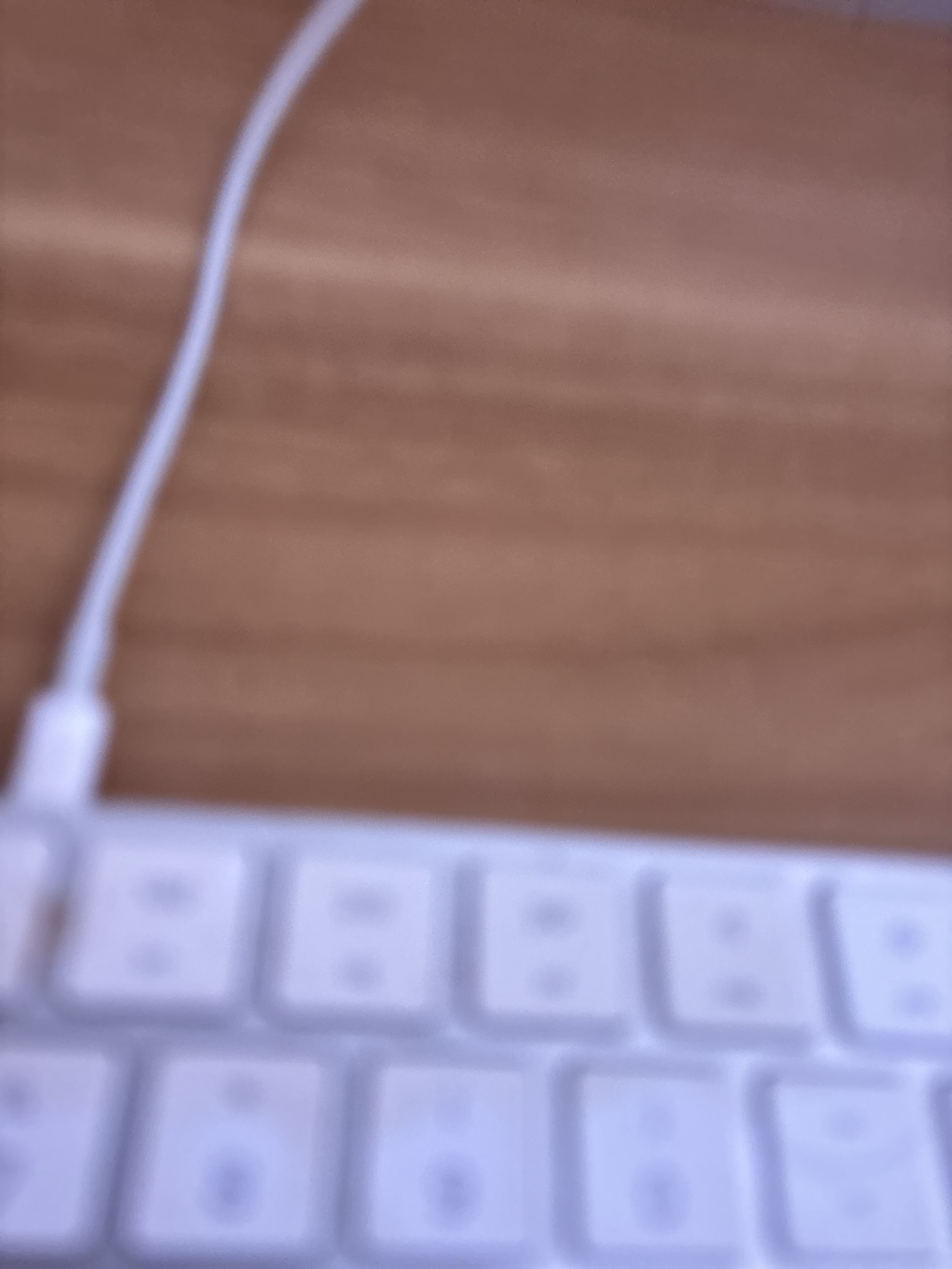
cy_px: 634
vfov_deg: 67.3
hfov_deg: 53.1
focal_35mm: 26
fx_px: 953
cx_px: 476
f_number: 1.6
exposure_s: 1/30
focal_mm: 5.96
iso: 800
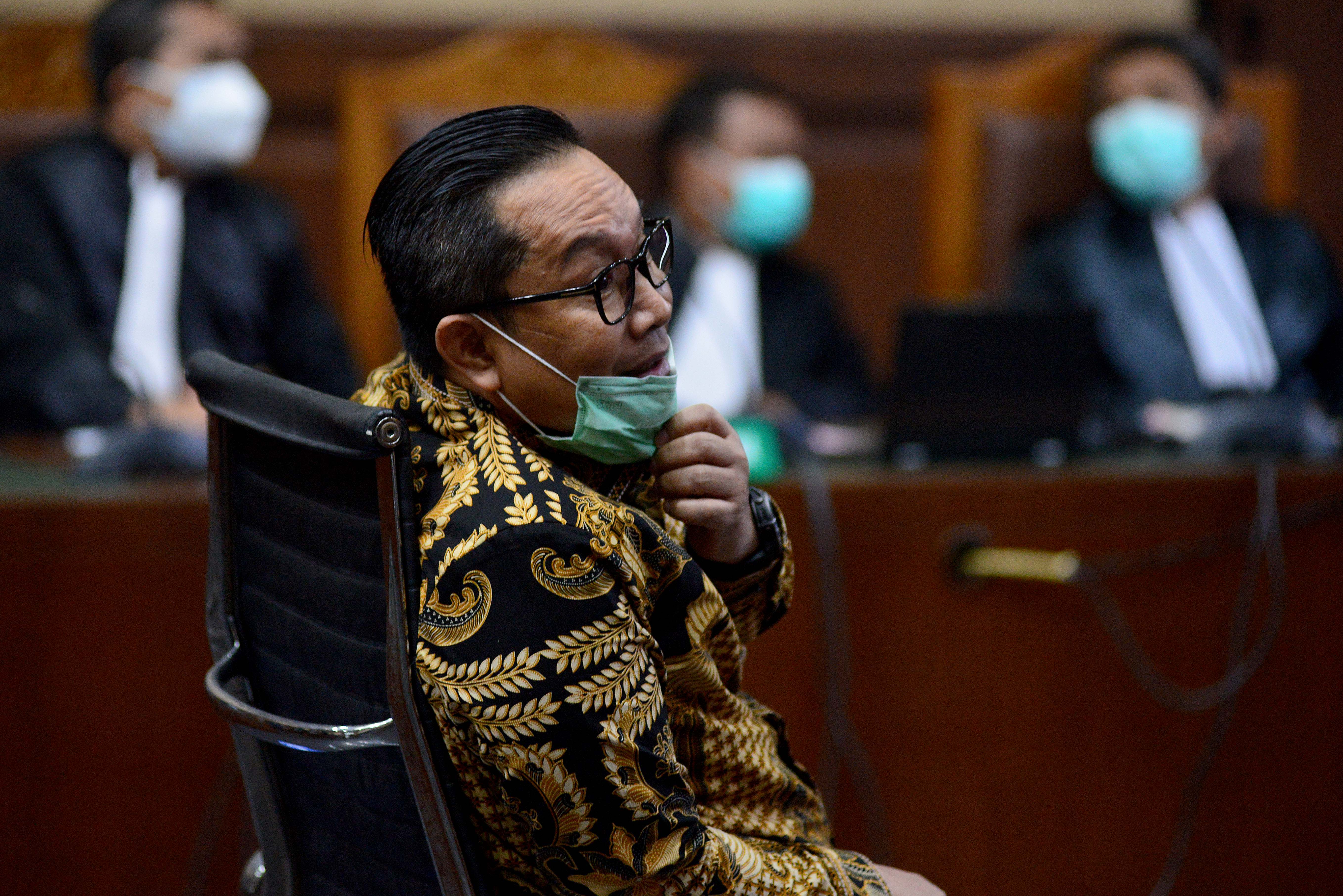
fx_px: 6419
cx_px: 638
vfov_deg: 8.0
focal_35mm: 172
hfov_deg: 11.9
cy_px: 420
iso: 3200
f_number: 2.8
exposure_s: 1/80
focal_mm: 155
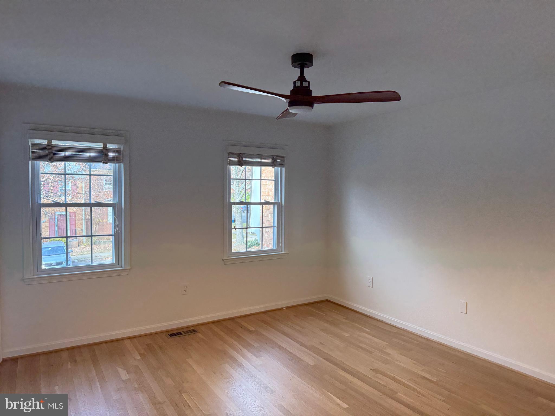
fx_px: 385
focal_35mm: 24
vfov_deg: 56.8
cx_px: 278
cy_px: 208
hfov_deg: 71.6
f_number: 1.78
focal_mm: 6.76
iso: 200
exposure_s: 1/160
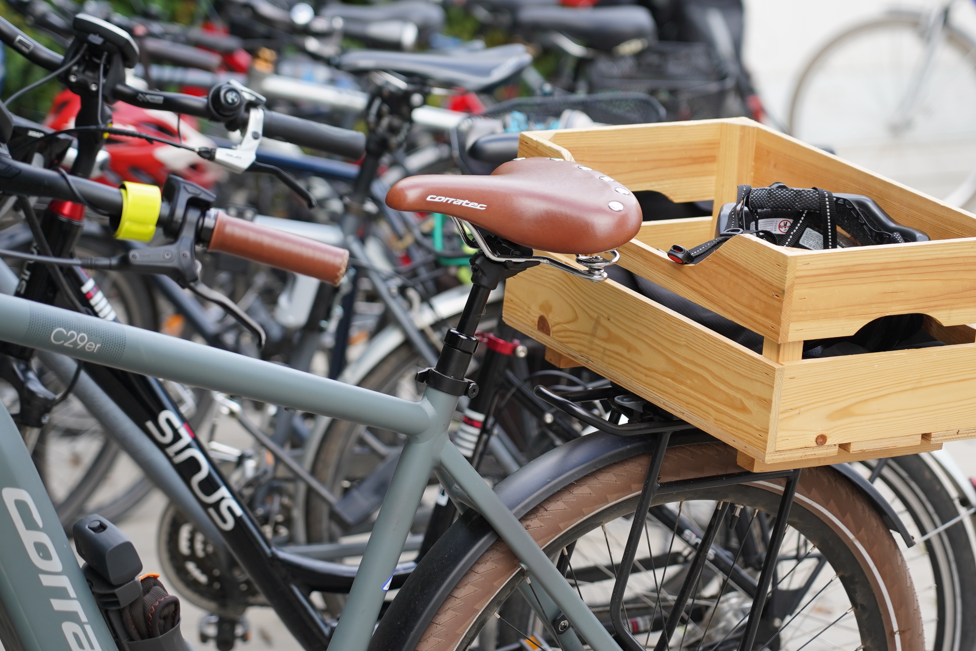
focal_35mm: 136
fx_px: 3687
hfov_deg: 15.1
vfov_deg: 10.1
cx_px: 538
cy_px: 291
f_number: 4
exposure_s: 1/160
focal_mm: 105
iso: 320
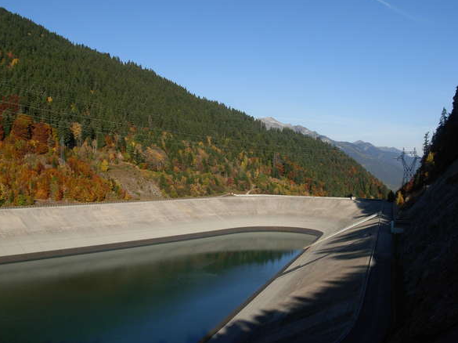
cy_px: 172
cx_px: 225
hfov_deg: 47.9
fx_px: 516
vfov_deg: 36.8
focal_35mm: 39
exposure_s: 1/575
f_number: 4.9
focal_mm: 6.3
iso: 79
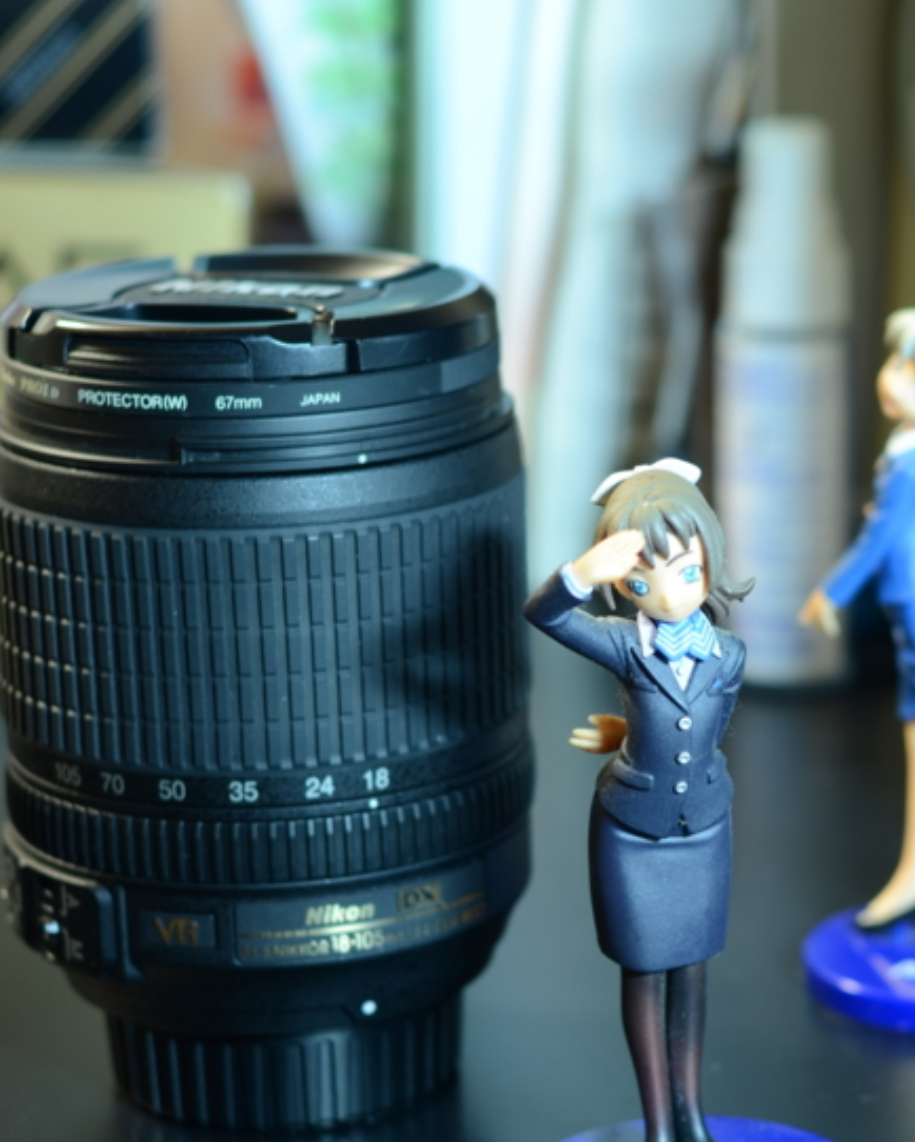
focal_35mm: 93
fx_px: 3142
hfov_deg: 16.5
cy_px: 647
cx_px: 683
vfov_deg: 20.6
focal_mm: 35
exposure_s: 1/2
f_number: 4
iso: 100
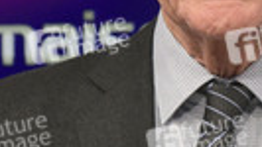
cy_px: -8
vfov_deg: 6.1
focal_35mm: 199
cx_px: 224
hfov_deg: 10.8
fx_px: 1383
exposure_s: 1/200
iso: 2000
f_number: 7.1
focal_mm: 56
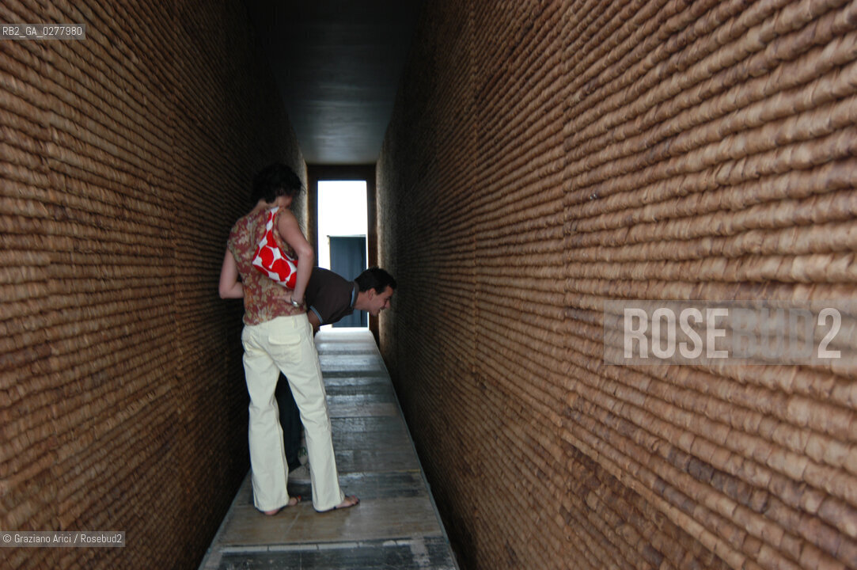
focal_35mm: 27
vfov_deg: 47.8
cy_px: 285
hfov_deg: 67.4
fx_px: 642
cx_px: 428
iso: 200
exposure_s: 1/10
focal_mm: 18
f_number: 3.5
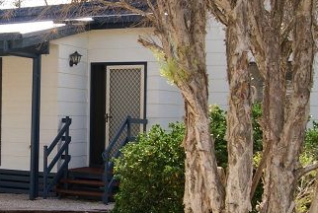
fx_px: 593
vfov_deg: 20.4
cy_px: 116
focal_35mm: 67
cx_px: 10
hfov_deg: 28.4
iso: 100
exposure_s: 1/160
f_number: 8
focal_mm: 18
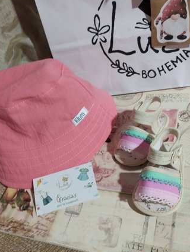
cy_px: 114
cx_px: 93
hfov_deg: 40.8
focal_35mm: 35
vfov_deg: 52.5
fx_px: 256
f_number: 1.8
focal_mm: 4.27
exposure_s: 1/25
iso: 1525
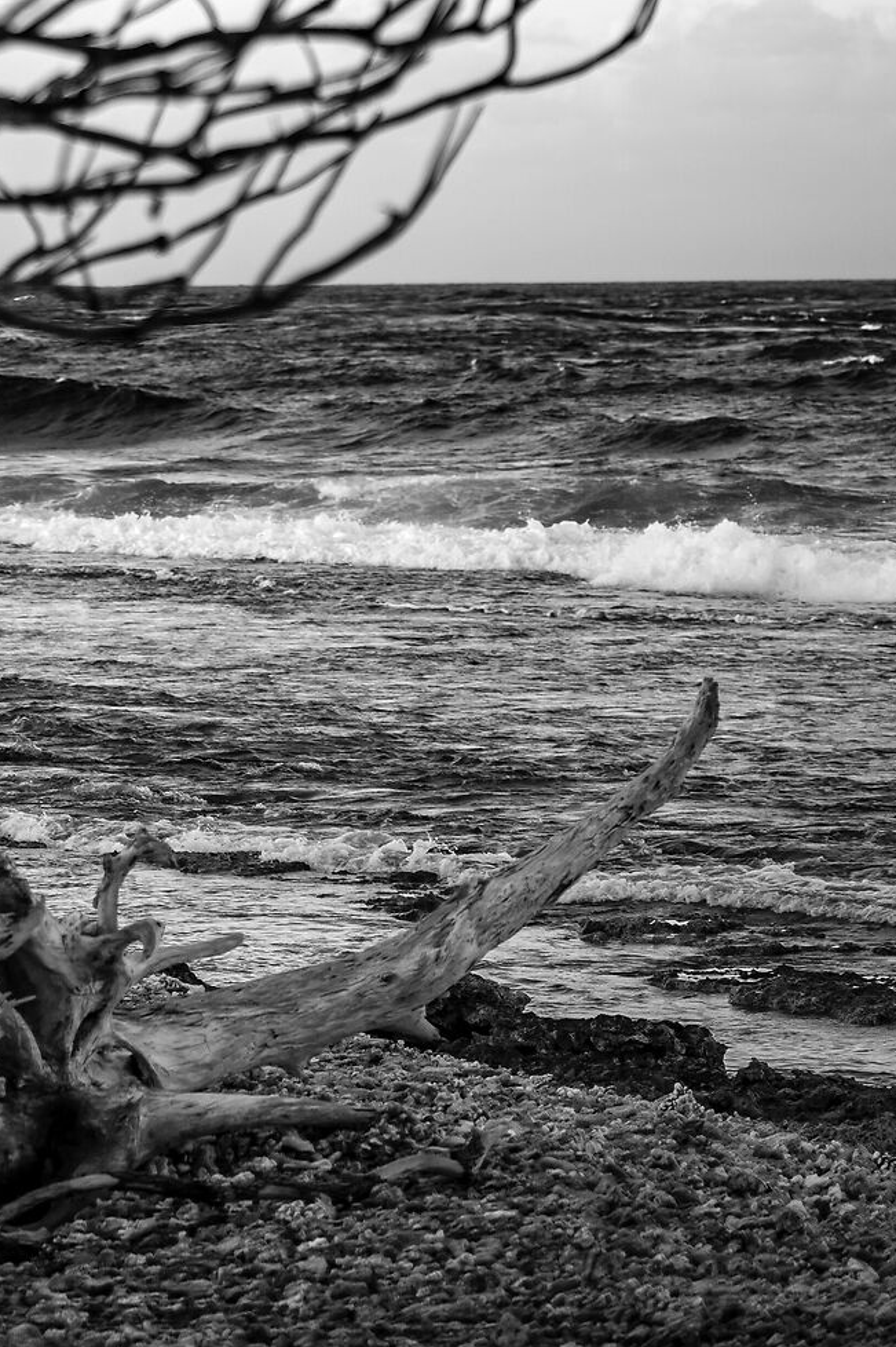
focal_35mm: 184
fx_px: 6876
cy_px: -224
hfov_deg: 7.4
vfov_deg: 11.0
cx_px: 144
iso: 100
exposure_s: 1/320
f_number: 2.8
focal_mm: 75
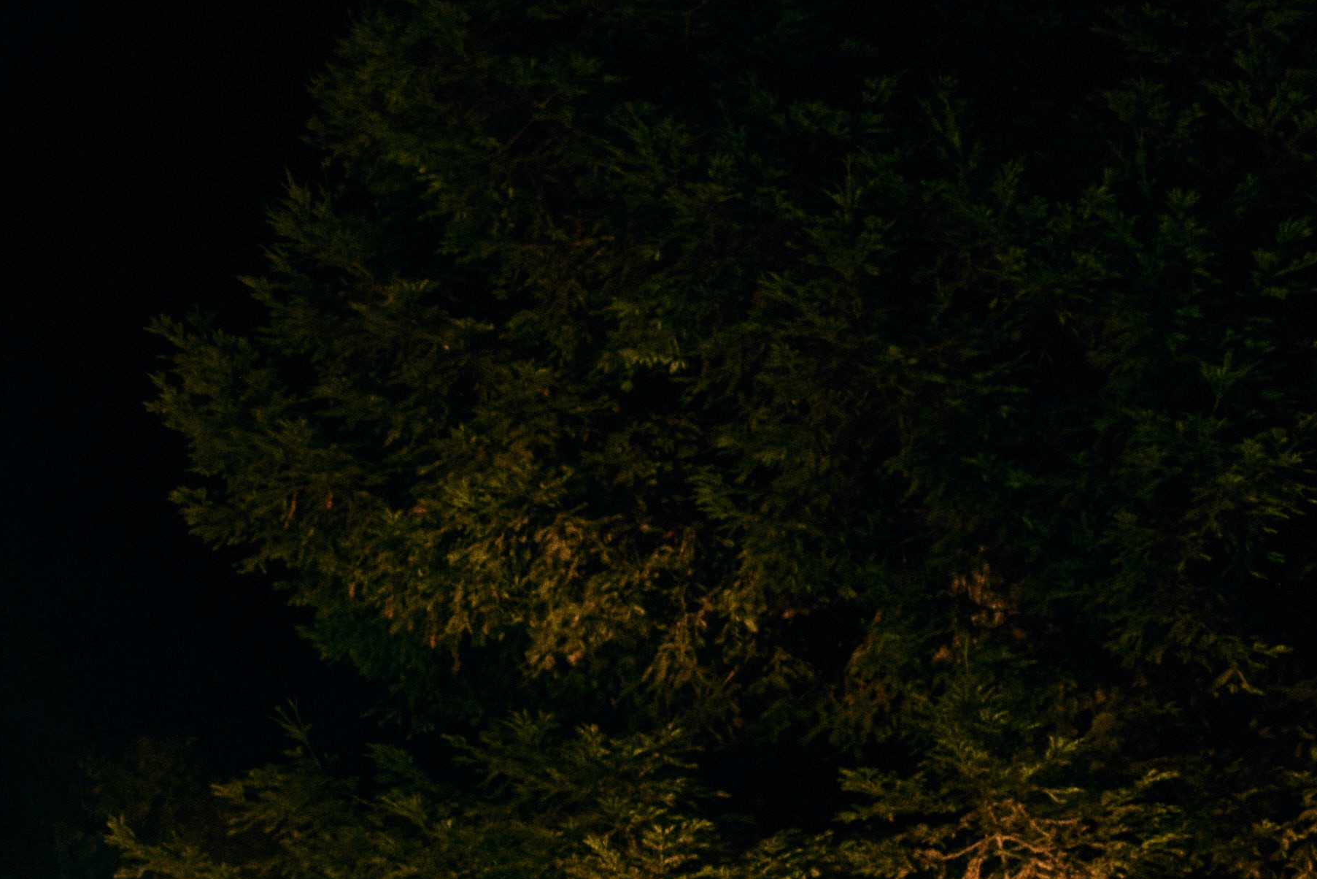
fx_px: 4903
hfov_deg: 14.4
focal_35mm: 134
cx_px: -598
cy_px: 898
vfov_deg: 10.2
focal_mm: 40
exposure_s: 1/60
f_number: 2
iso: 3200
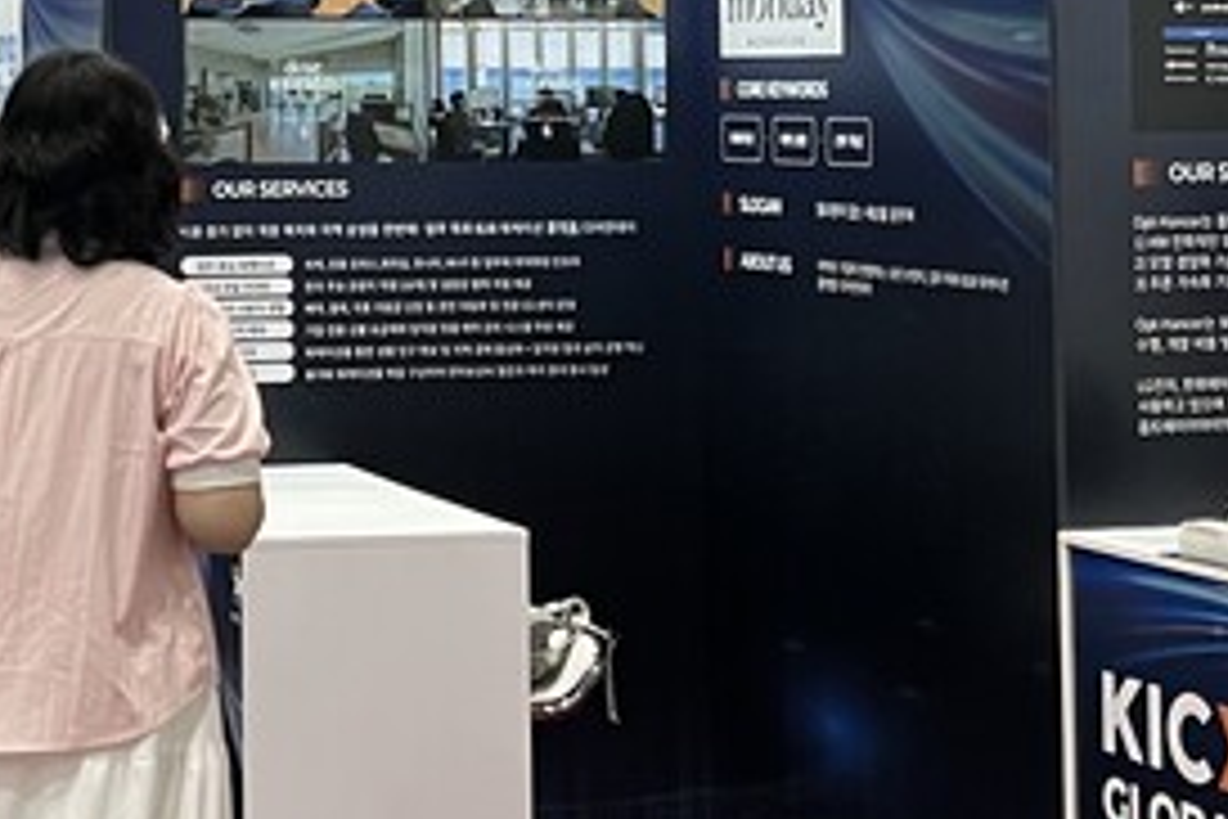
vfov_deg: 14.1
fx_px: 3240
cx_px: 85
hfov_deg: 20.9
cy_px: -94
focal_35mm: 95
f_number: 1.6
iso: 160
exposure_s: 1/60
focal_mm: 5.1
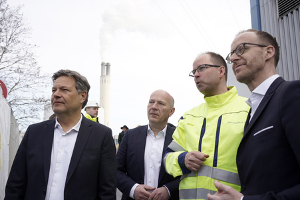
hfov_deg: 54.5
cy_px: 100
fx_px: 291
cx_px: 150
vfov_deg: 37.8
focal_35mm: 35
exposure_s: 1/320
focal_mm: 35
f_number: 6.3
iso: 320
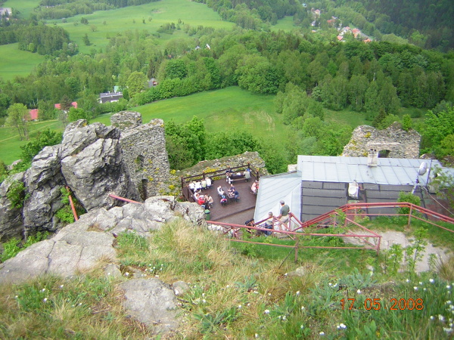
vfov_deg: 39.7
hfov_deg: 51.4
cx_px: 227
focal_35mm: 36
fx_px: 472
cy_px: 170
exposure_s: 1/520
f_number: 2.6
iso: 50
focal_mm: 4.7
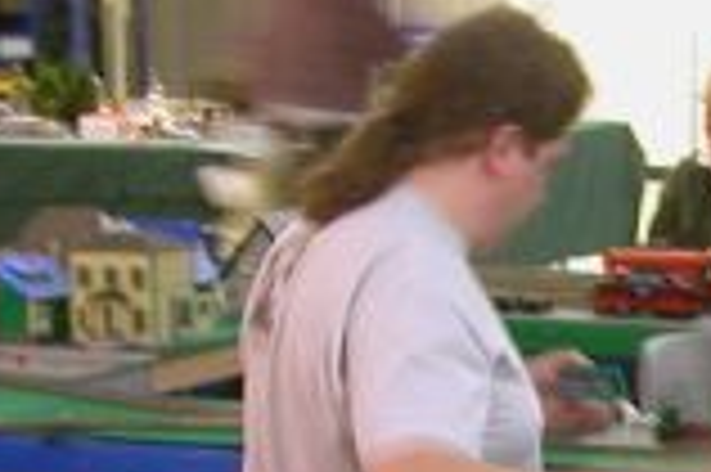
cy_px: 827
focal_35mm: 146
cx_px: 1044
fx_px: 2880
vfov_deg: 9.0
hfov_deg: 13.3
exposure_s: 1/4.1
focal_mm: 5.6
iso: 100
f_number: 2.7
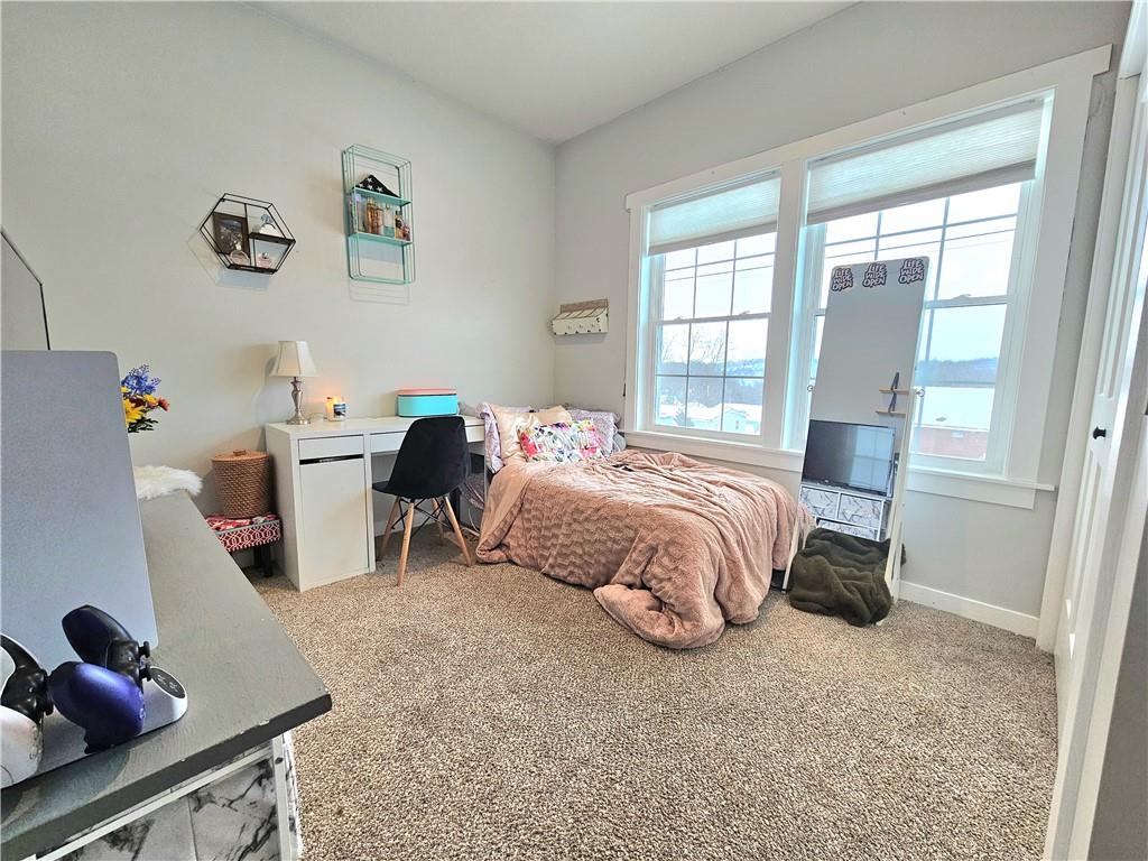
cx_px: 574
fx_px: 431
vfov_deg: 89.9
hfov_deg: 106.2
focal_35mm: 13
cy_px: 430
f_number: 2.2
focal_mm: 2.2
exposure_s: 1/60.2
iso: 80
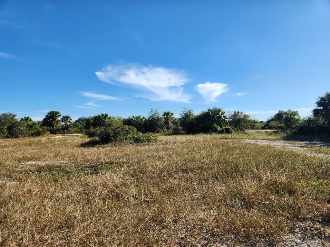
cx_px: 165
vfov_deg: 58.9
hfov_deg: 73.9
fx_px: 219
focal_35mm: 23
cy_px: 124
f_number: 1.8
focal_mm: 5.4
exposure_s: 1/1789
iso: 20
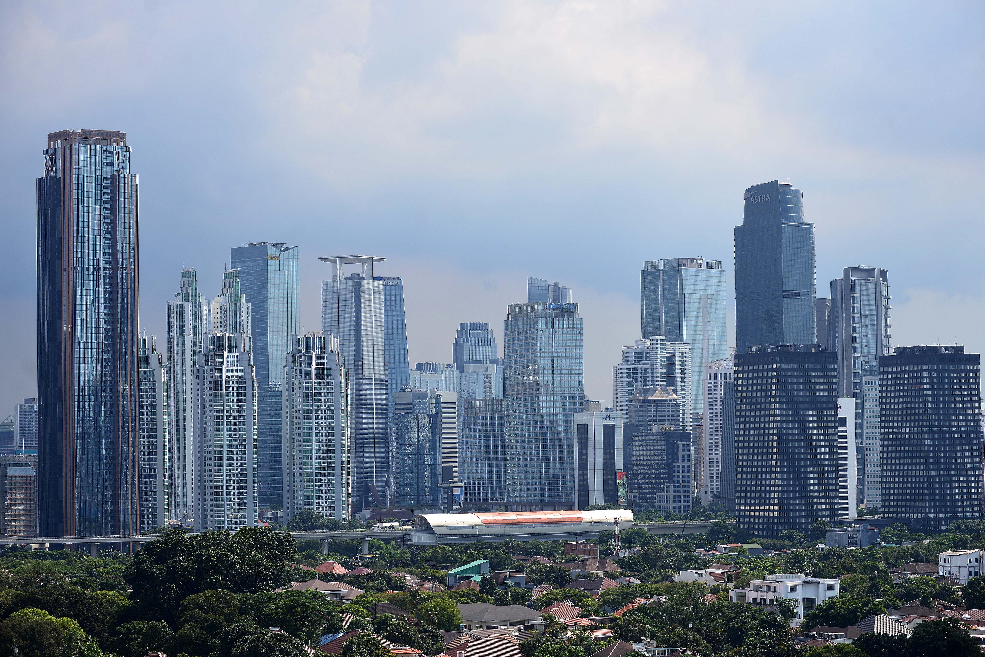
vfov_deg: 13.1
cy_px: 328
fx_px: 2874
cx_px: 492
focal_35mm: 105
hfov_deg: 19.4
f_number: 5.6
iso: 100
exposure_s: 1/640
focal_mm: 105
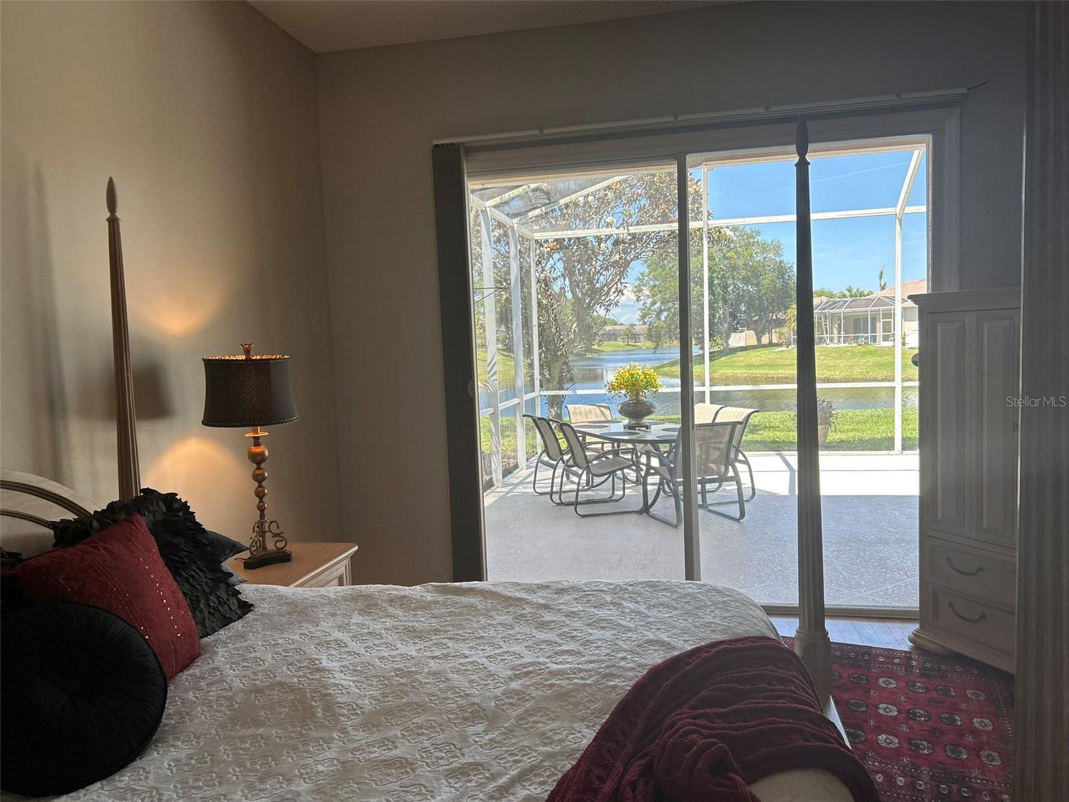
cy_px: 401
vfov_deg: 53.1
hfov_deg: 67.3
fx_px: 803
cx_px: 534
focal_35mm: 26
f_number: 1.5
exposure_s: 1/385
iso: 50
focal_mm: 5.7
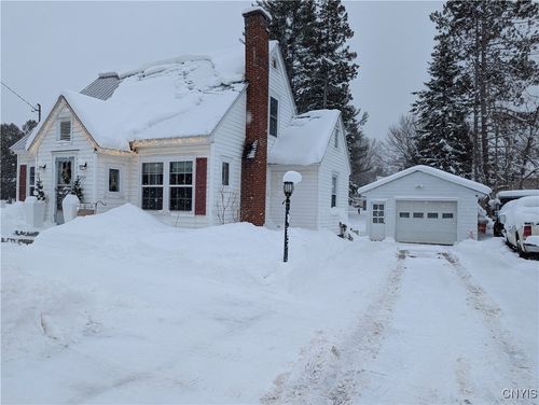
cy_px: 202
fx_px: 374
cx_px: 270
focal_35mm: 24
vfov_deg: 56.9
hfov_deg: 71.5
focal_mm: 6.81
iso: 39
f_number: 1.85
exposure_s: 1/371
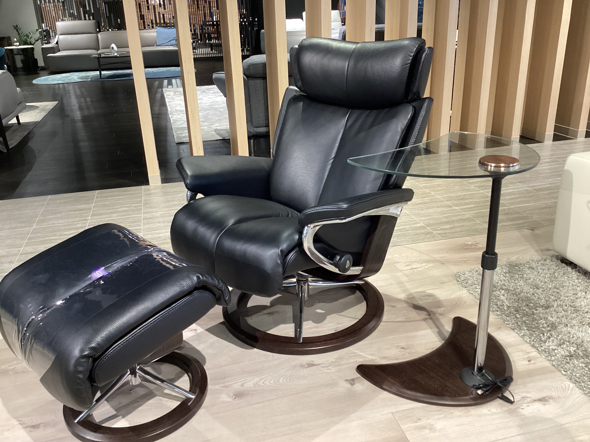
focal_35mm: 31
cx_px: 295
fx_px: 528
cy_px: 221
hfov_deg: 58.4
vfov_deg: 45.4
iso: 320
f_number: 2.4
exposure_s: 1/60
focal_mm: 3.3
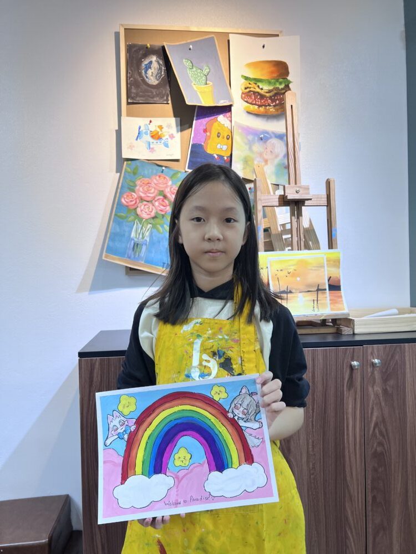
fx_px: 417
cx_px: 208
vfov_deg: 67.3
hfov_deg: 53.1
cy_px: 277
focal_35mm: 26
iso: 40
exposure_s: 1/100
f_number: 1.5
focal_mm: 5.7
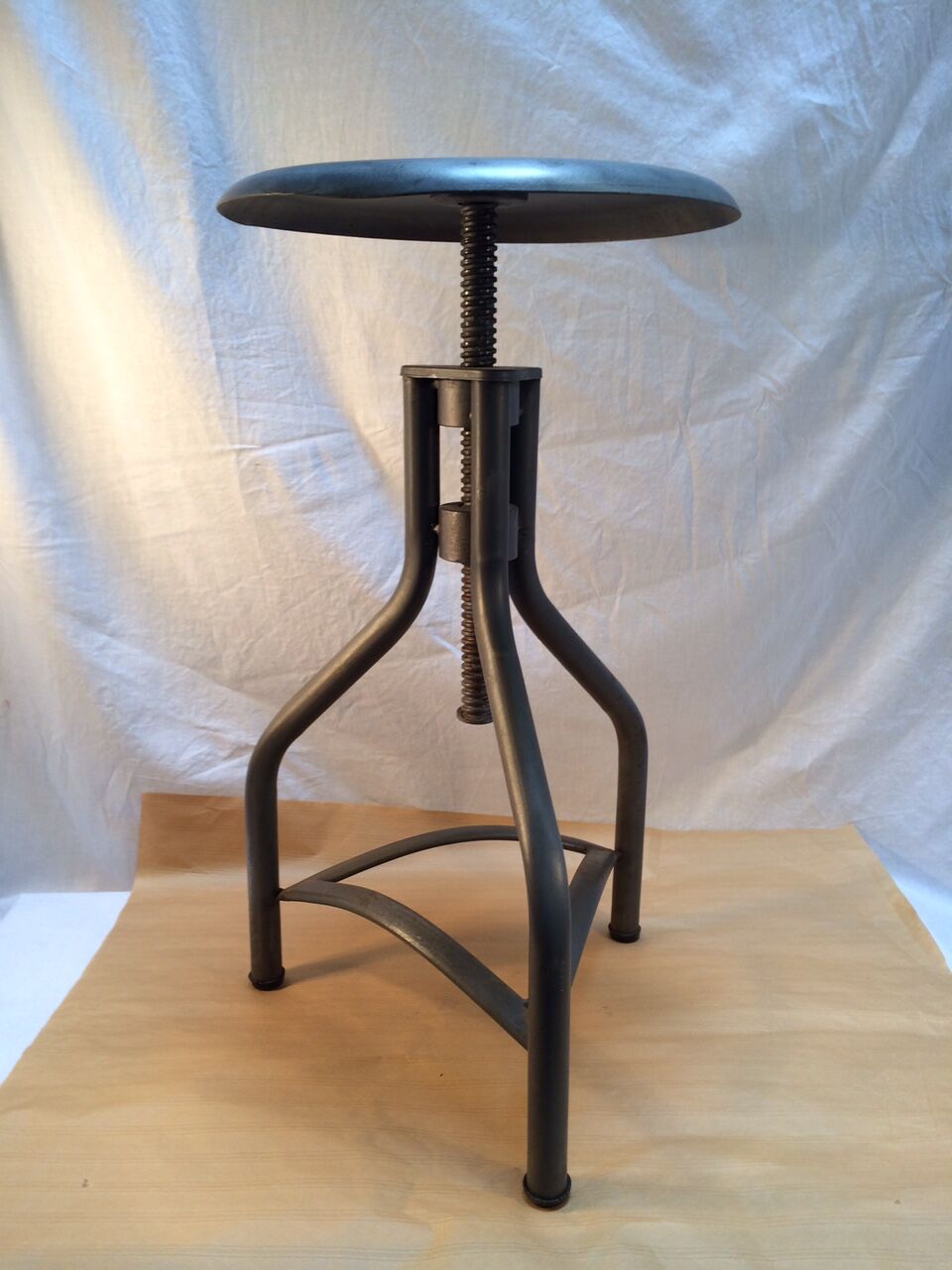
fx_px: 1063
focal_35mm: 29
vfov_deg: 61.7
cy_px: 635
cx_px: 476
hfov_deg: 48.2
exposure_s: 1/50
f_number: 2.2
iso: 32
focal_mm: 4.15
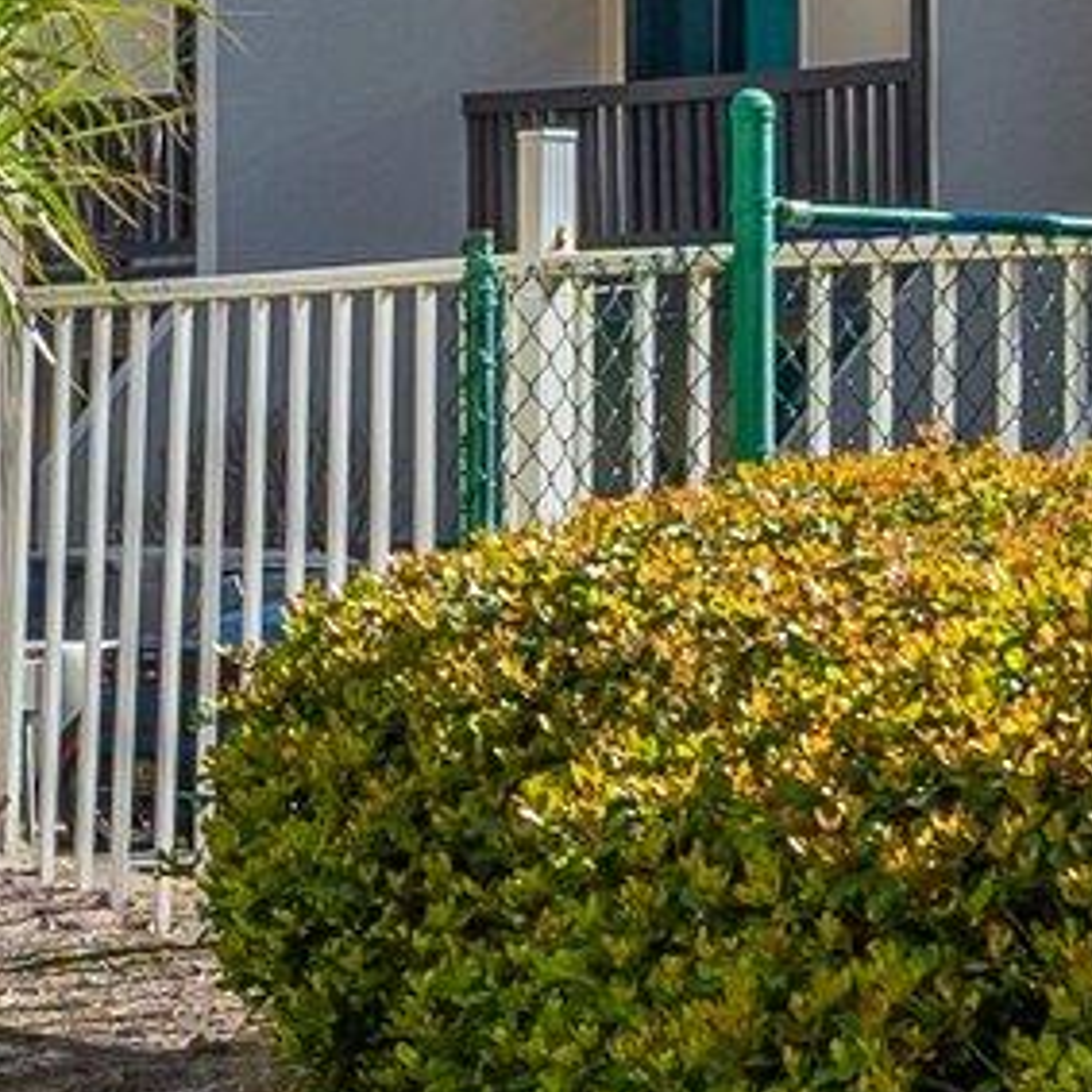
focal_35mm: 203
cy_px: 438
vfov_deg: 8.6
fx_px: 7245
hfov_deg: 8.5
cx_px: -313
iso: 100
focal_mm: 22.5
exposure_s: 1/200
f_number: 9
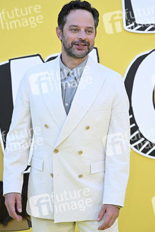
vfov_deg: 20.2
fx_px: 653
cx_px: 78
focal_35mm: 101
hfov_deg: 13.5
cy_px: 111
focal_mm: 96
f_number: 7.1
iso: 640
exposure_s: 1/200
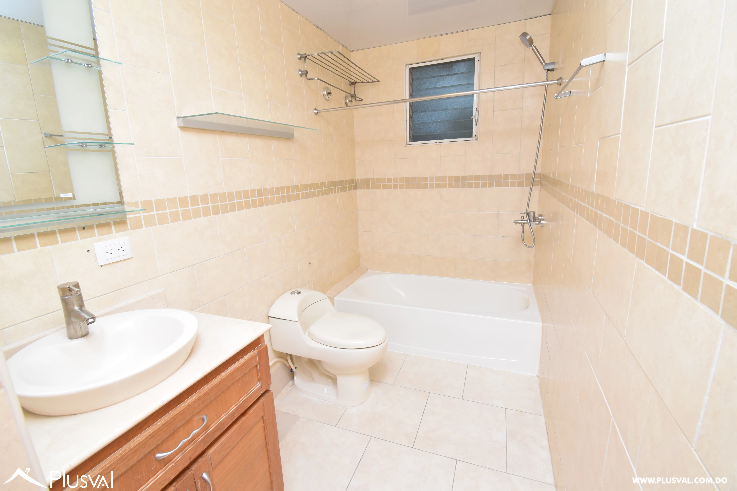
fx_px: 307
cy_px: 246
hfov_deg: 100.4
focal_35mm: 15
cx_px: 368
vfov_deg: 77.3
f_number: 9
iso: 800
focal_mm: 10
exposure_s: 1/125
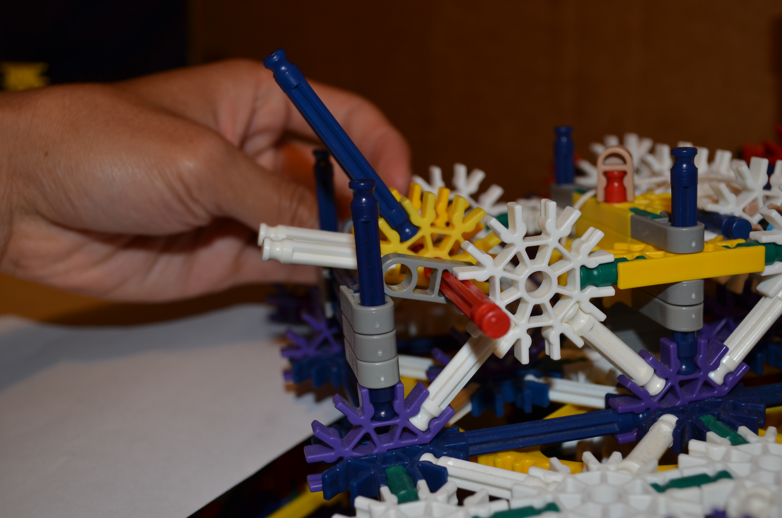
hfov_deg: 46.5
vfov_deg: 31.8
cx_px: 391
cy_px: 259
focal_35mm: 42
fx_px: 910
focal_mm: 28
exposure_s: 1/30
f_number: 5.6
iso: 200
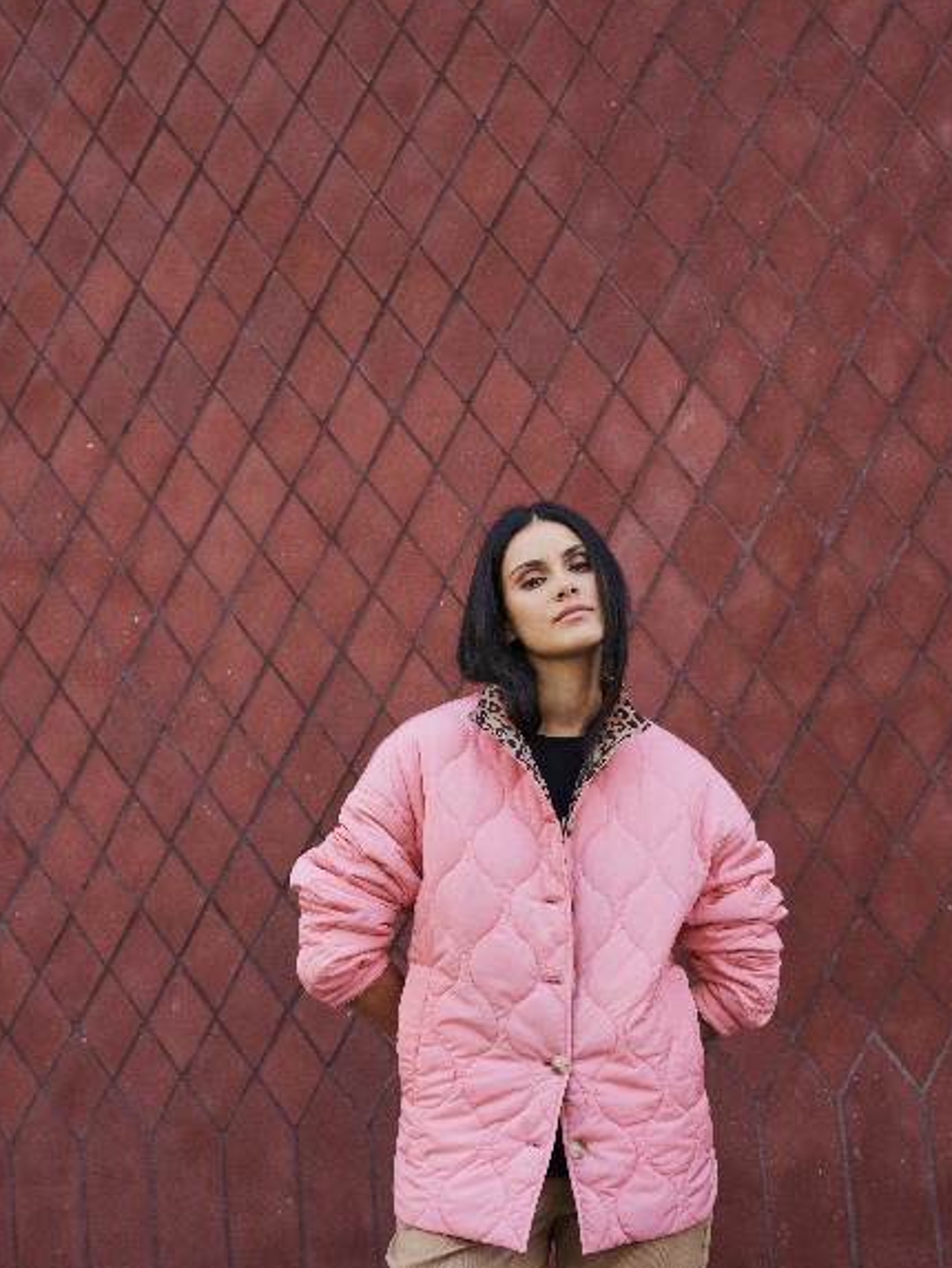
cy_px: 642
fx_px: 1979
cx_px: 496
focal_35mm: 54
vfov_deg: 35.5
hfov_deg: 27.0
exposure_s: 1/160
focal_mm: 46
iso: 160
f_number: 4.5
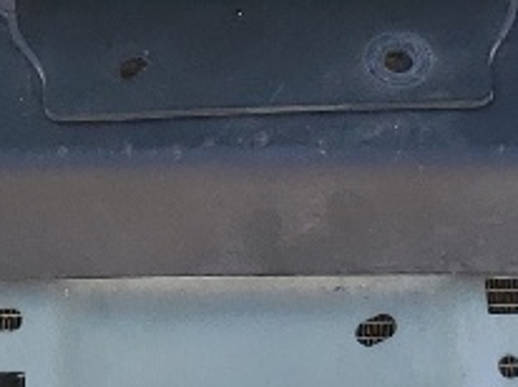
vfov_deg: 7.0
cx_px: 307
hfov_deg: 9.8
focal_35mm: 202
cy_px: -513
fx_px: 3019
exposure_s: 1/455
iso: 50
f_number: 1.5
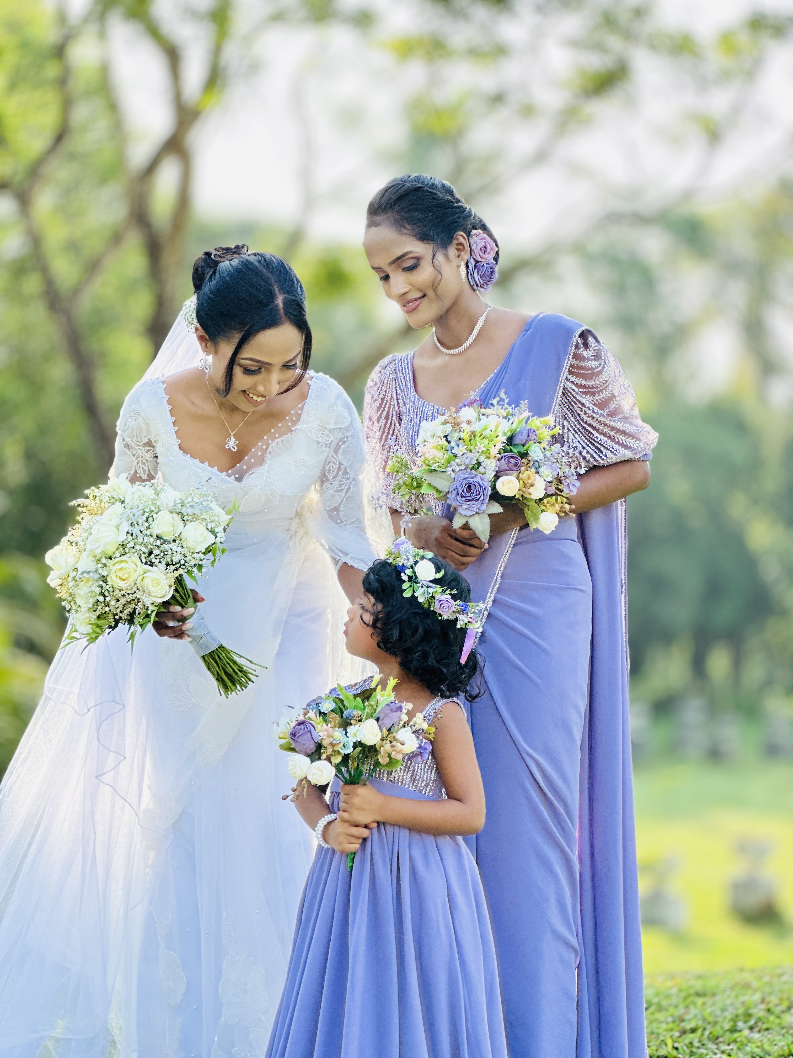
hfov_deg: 19.1
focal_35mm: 77
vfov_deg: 25.3
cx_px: 396
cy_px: 529
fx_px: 2352
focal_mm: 9
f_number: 2.8
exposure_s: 1/166
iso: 40
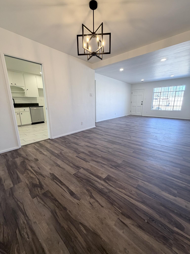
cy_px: 127
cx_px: 95
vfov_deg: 102.1
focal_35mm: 14
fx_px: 102
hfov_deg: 85.7
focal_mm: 2.22
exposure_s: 1/120
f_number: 2.2
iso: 160
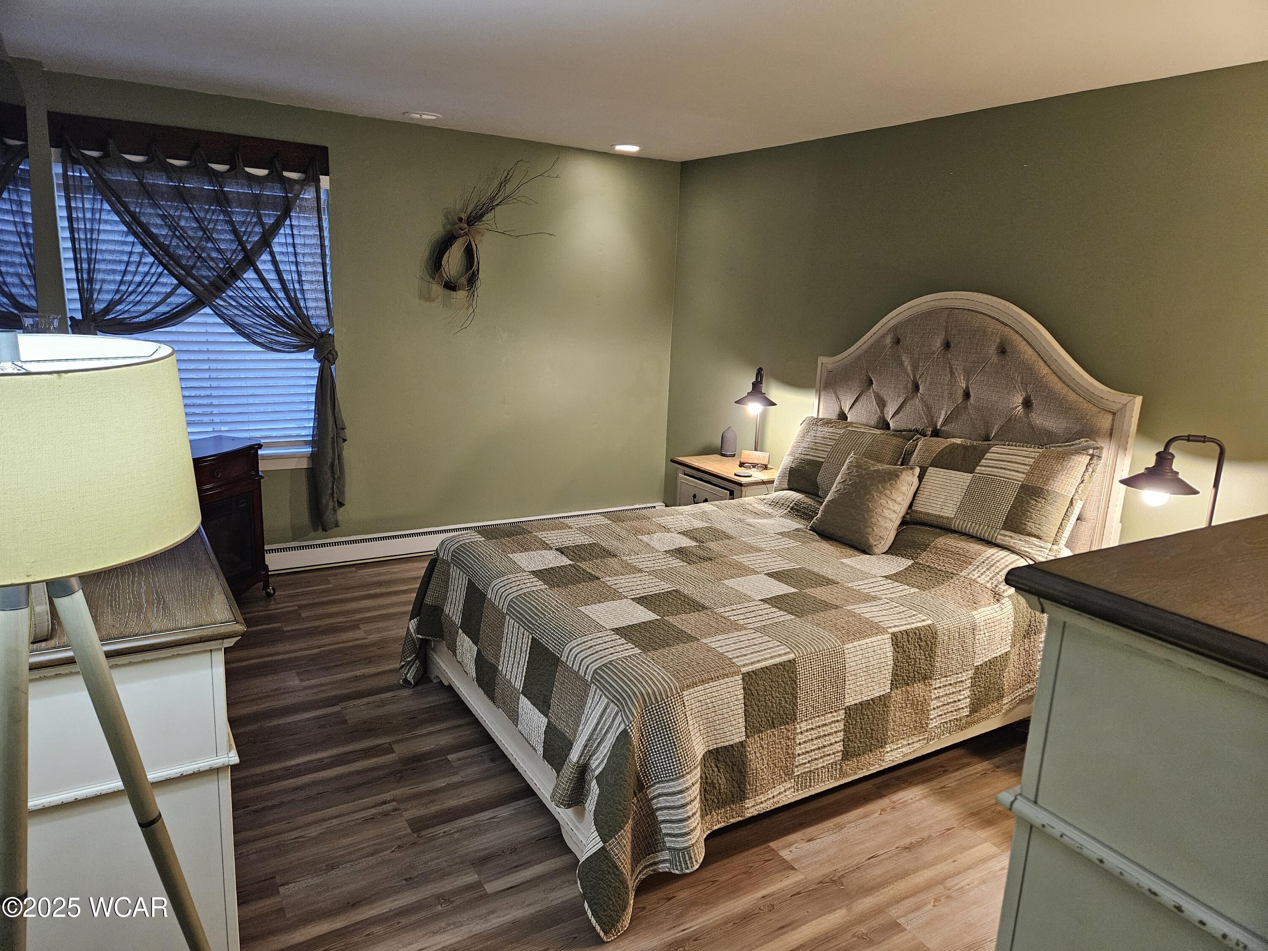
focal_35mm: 23
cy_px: 476
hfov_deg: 73.9
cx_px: 634
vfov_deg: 58.9
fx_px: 843
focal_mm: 5.4
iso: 640
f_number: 1.8
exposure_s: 1/120
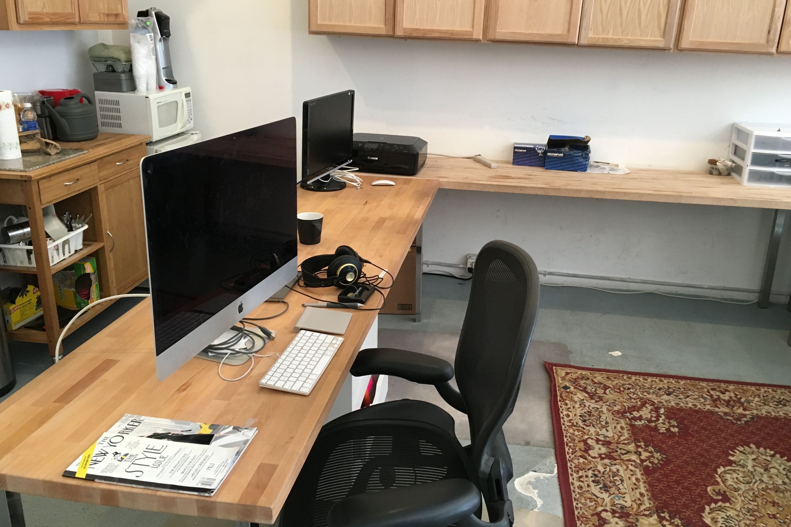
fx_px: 681
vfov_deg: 42.3
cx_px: 404
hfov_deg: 60.3
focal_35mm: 31
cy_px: 247
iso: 125
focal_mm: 4.15
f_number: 2.2
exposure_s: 1/30
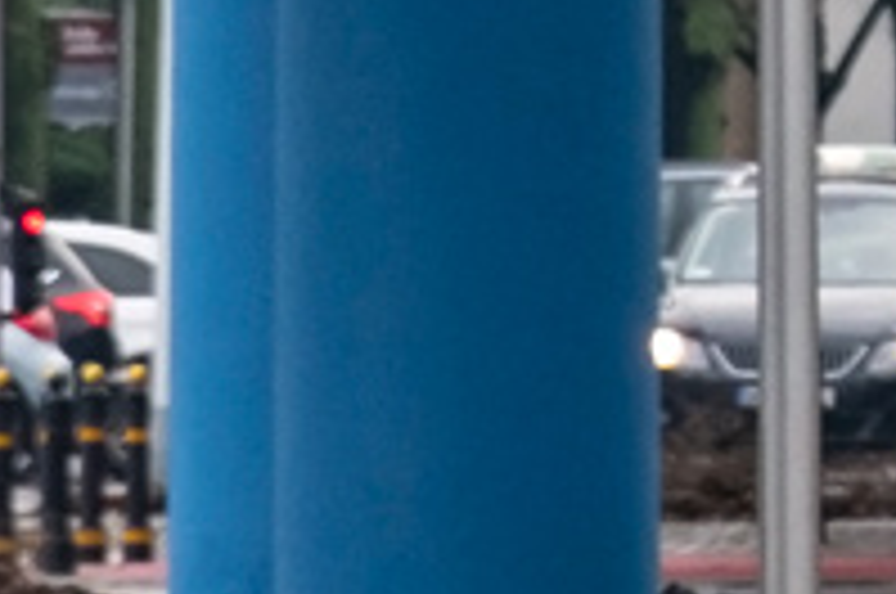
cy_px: -450
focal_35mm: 1522
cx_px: 2584
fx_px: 37819
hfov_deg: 1.4
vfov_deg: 0.9
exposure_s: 1/250
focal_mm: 140
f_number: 5.6
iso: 800
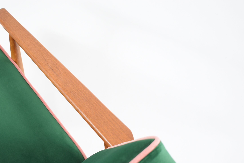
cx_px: 86
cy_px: 110
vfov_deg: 22.7
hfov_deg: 33.3
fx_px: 405
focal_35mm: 60
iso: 100
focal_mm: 29
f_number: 4.2
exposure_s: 1/8
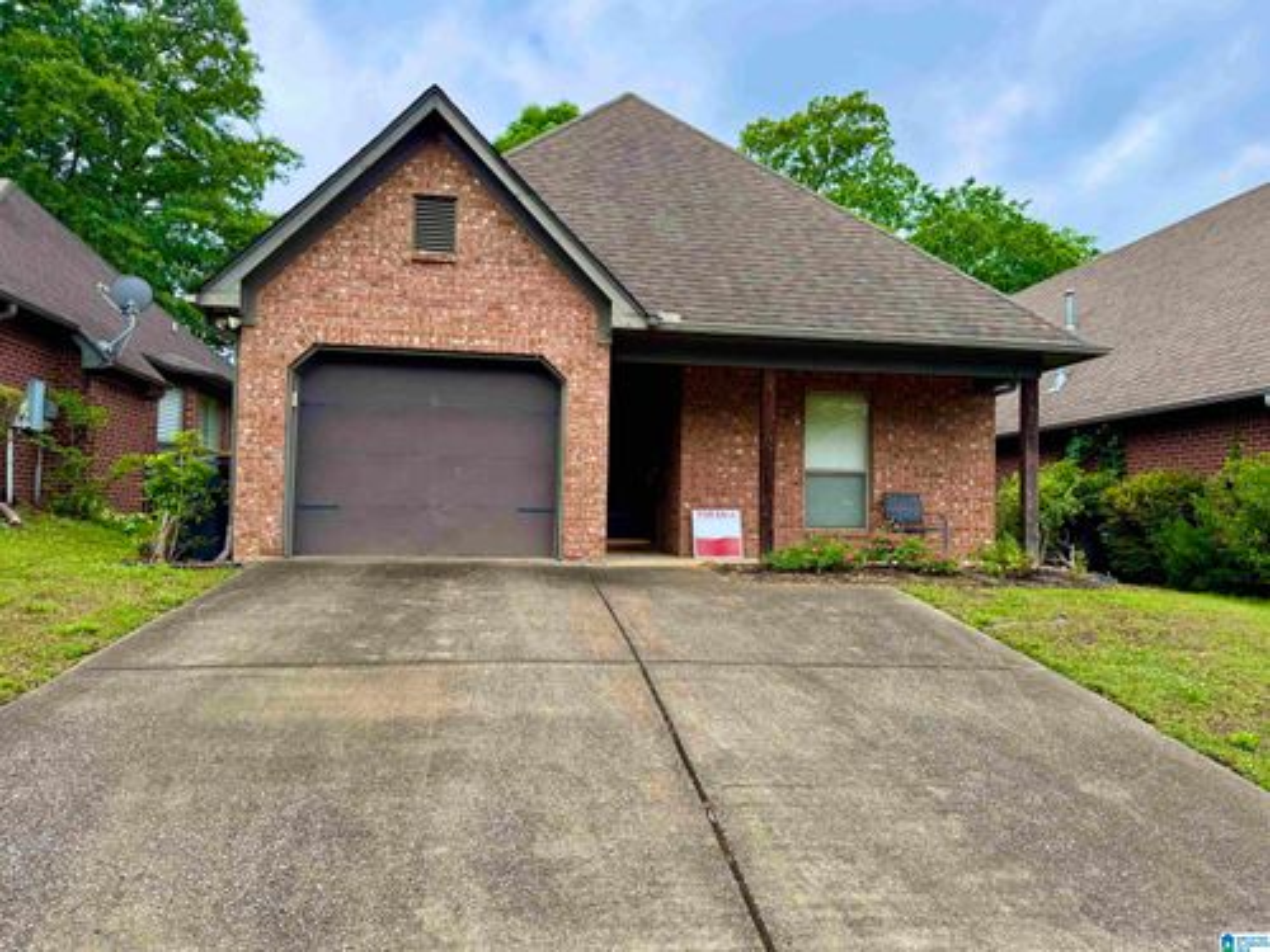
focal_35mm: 24
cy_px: 476
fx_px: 881
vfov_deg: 56.8
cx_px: 635
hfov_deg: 71.6
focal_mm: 6.76
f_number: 1.78
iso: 80
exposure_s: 1/1456
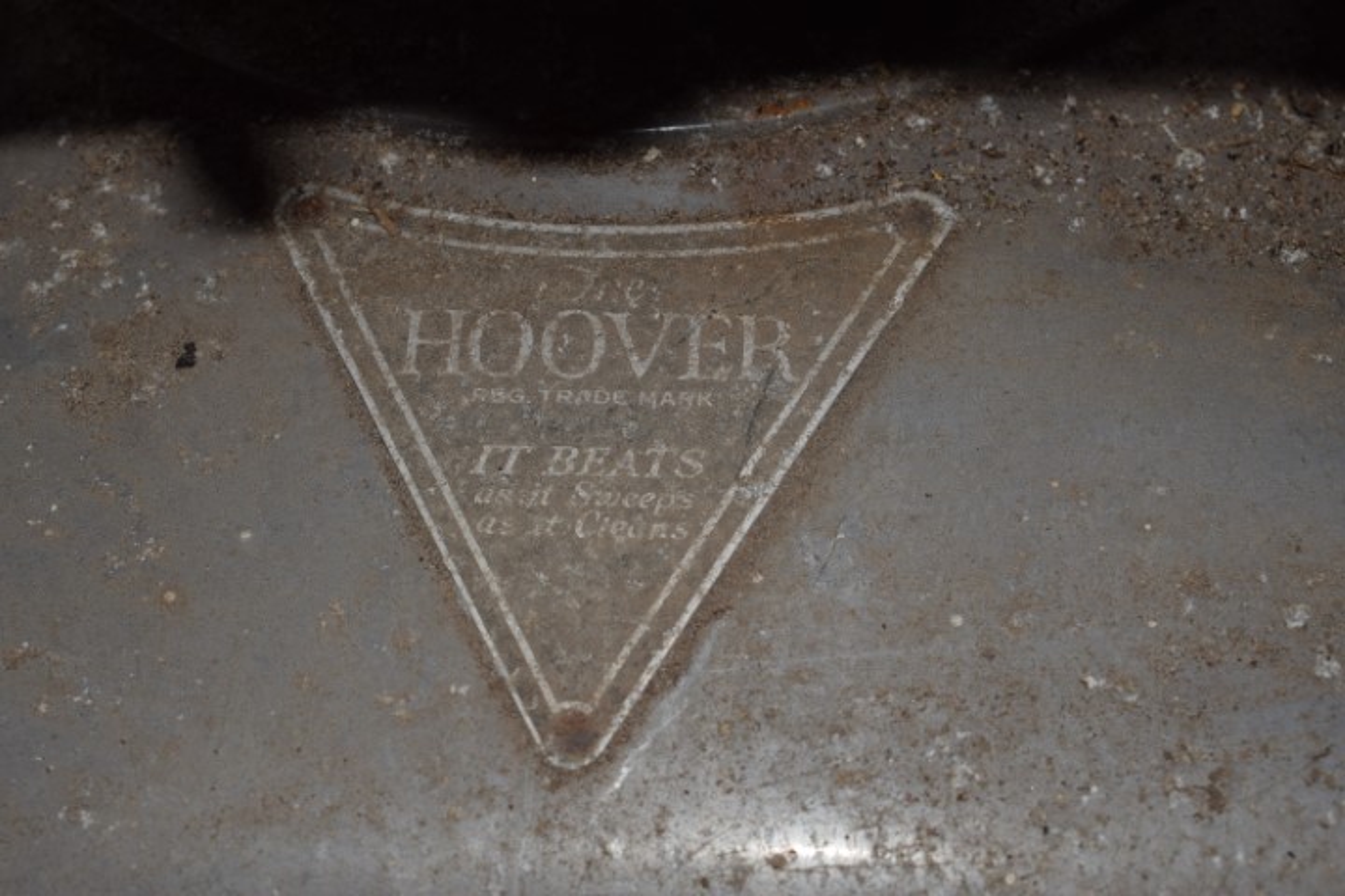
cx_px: 672
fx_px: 1961
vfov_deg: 25.8
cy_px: 448
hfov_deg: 37.9
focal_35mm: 52
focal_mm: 35
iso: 100
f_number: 8
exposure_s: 1/60
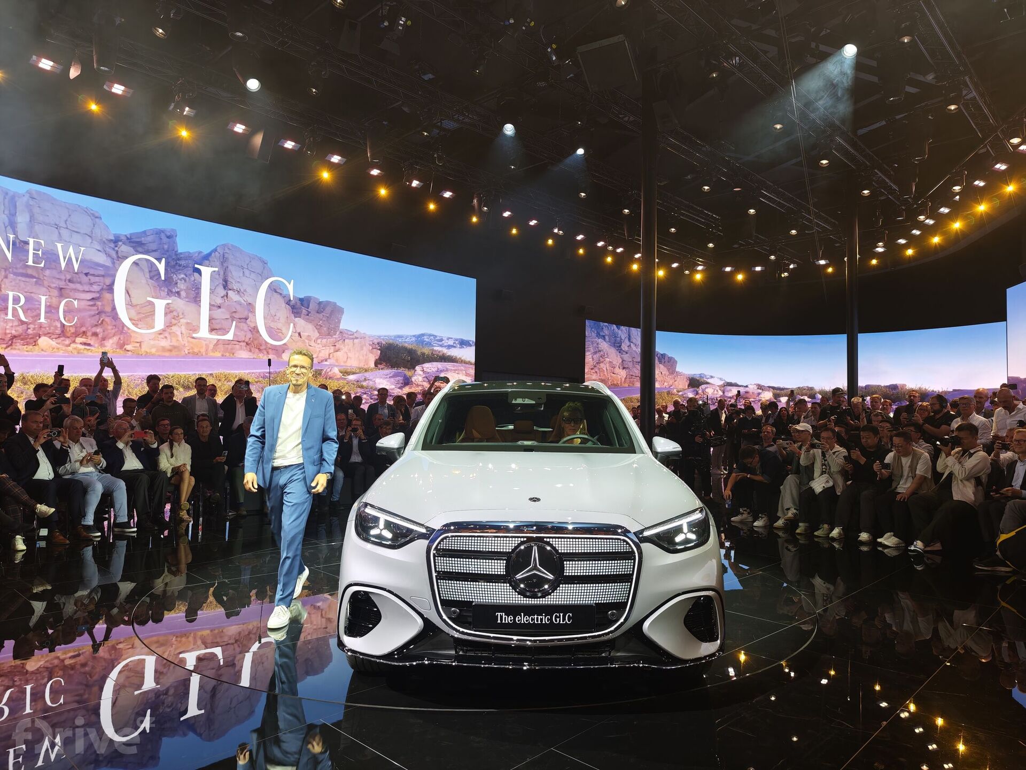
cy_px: 385
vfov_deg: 58.9
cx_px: 513
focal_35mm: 23
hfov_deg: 73.9
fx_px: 682
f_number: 1.63
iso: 320
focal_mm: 8.72
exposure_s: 1/50
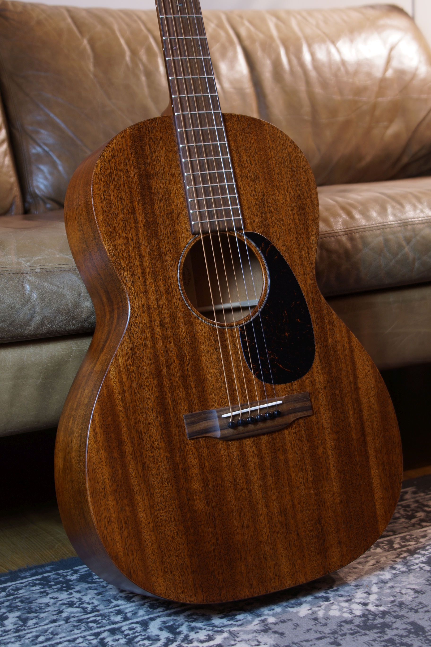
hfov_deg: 22.6
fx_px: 1077
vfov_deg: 33.4
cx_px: 216
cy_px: 324
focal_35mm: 60
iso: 100
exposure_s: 1/5
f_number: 4.5
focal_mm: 40
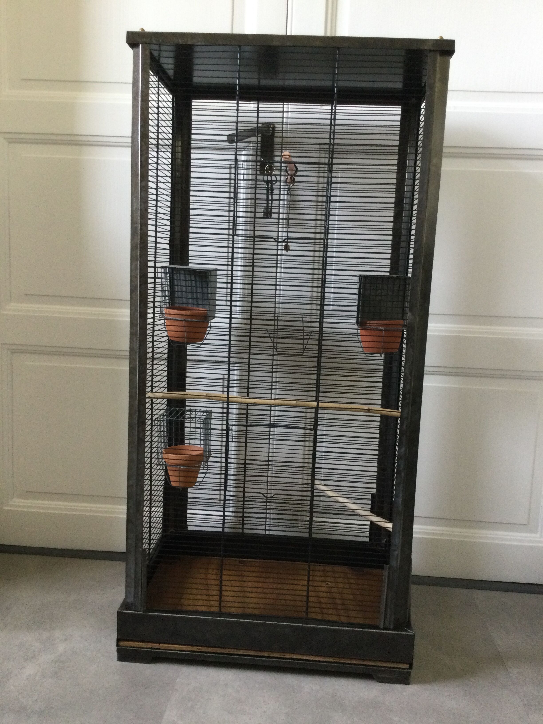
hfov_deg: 45.4
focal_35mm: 31
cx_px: 272
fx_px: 648
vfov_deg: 58.4
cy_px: 362
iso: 160
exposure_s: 1/33
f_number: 2.4
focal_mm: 3.3
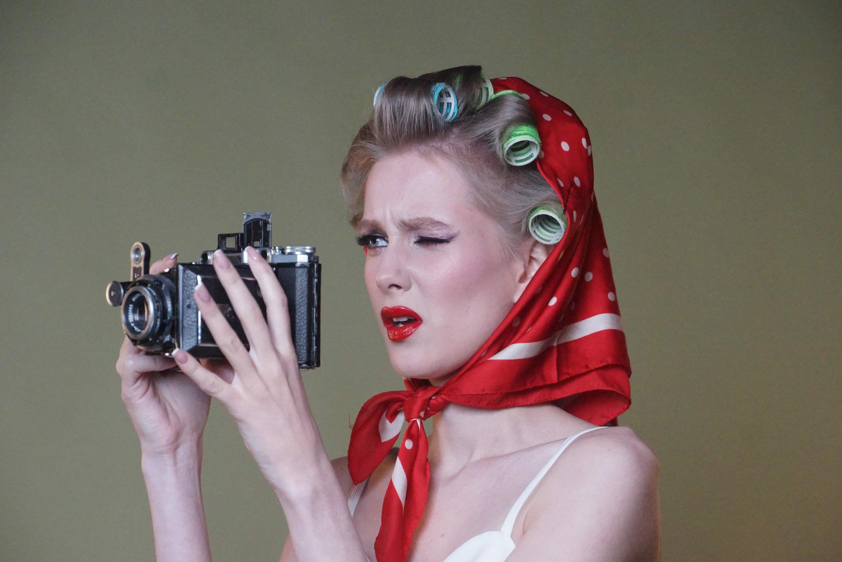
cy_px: 281
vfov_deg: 12.2
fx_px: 2631
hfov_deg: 18.2
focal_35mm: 112
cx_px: 421
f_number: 5.6
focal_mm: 75
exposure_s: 1/160
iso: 3200
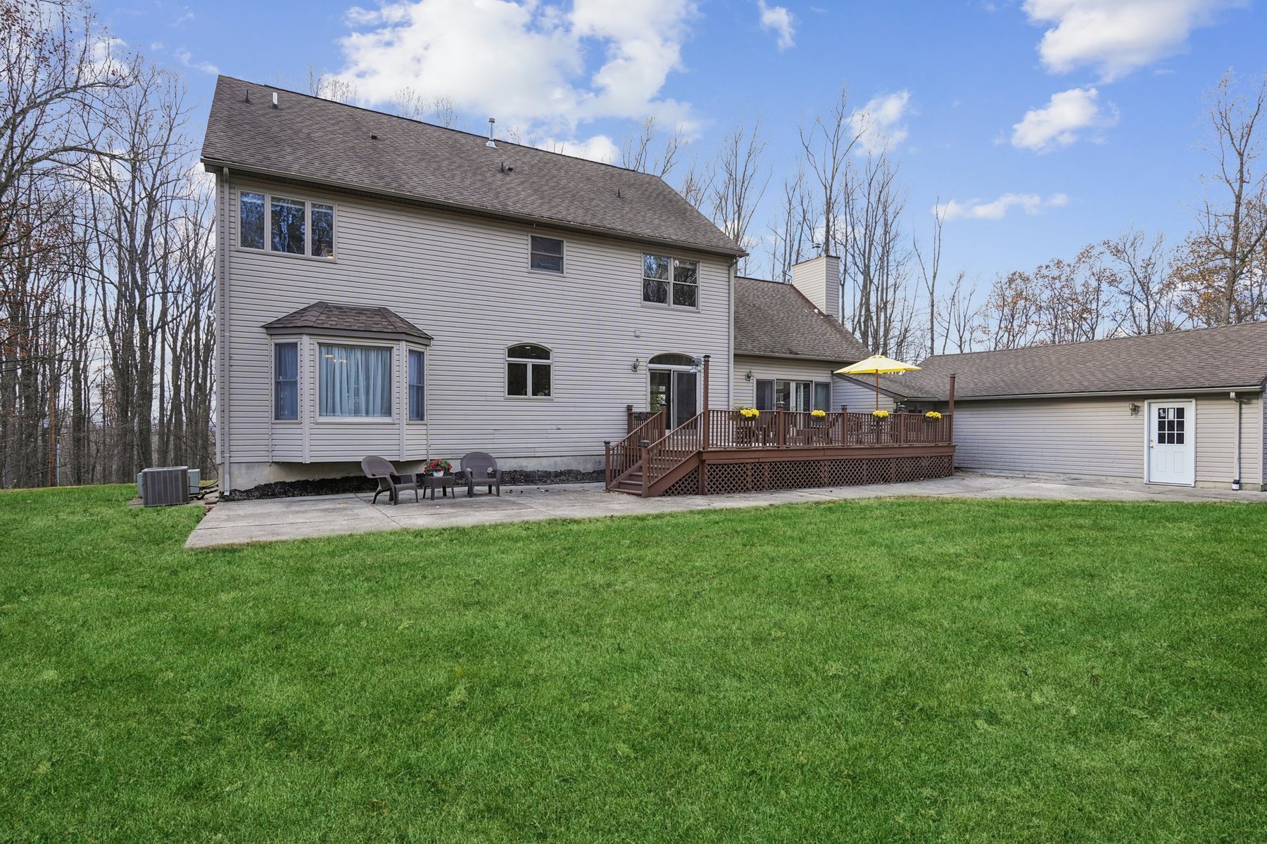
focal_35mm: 18
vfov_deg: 67.4
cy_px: 422
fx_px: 633
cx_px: 634
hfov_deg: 90.0
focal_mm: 18
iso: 400
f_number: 8
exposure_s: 1/80
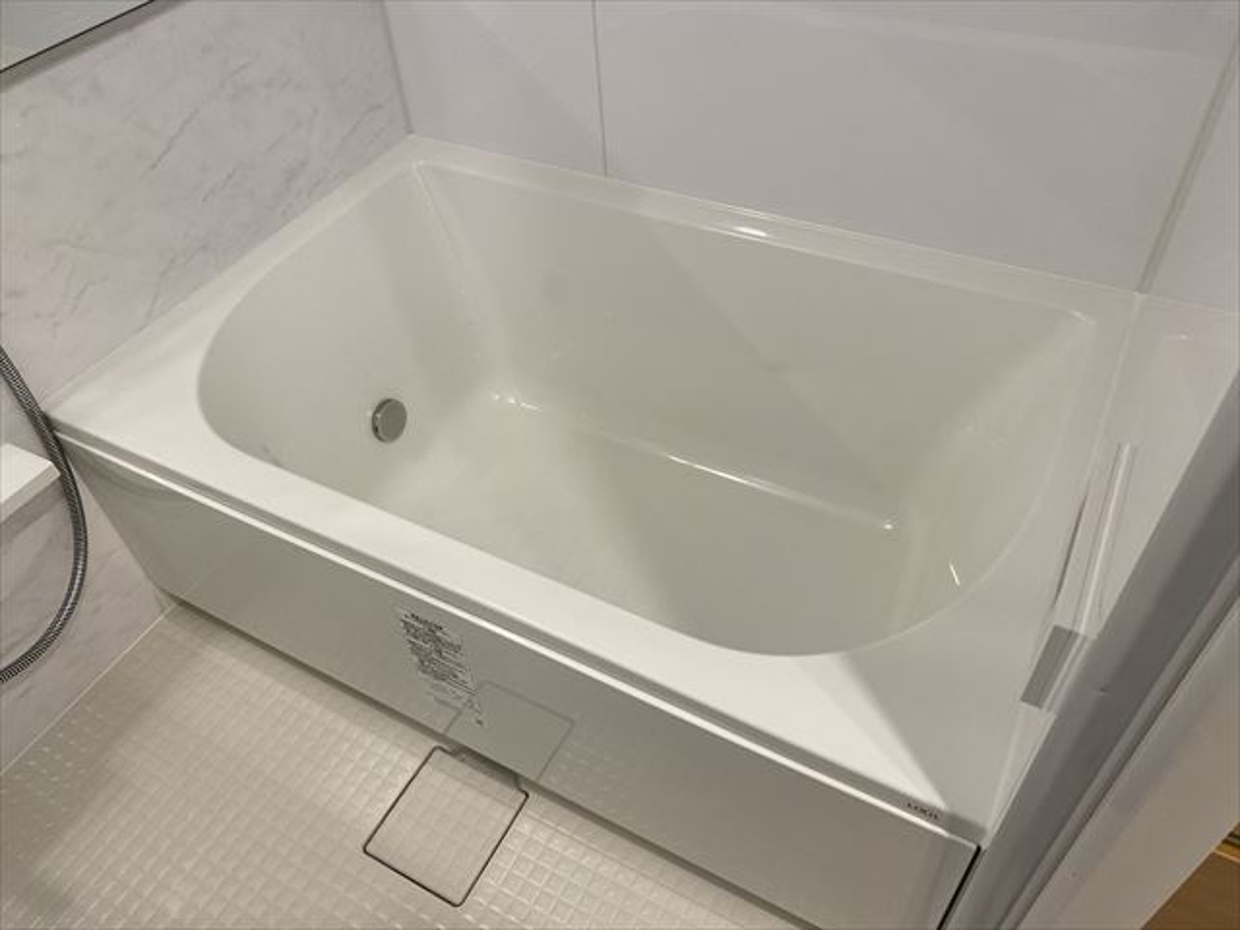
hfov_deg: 67.3
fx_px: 931
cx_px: 620
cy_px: 465
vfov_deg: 53.1
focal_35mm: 26
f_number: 1.8
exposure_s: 1/100
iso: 125
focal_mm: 4.25
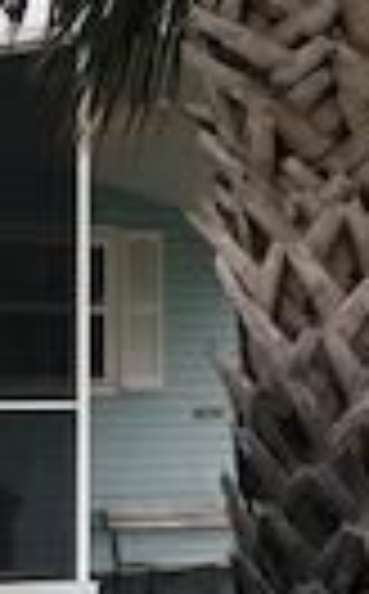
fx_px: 2327
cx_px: 36
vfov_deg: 14.4
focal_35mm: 144
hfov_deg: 9.0
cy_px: 495
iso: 20
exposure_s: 1/358
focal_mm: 4
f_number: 1.8
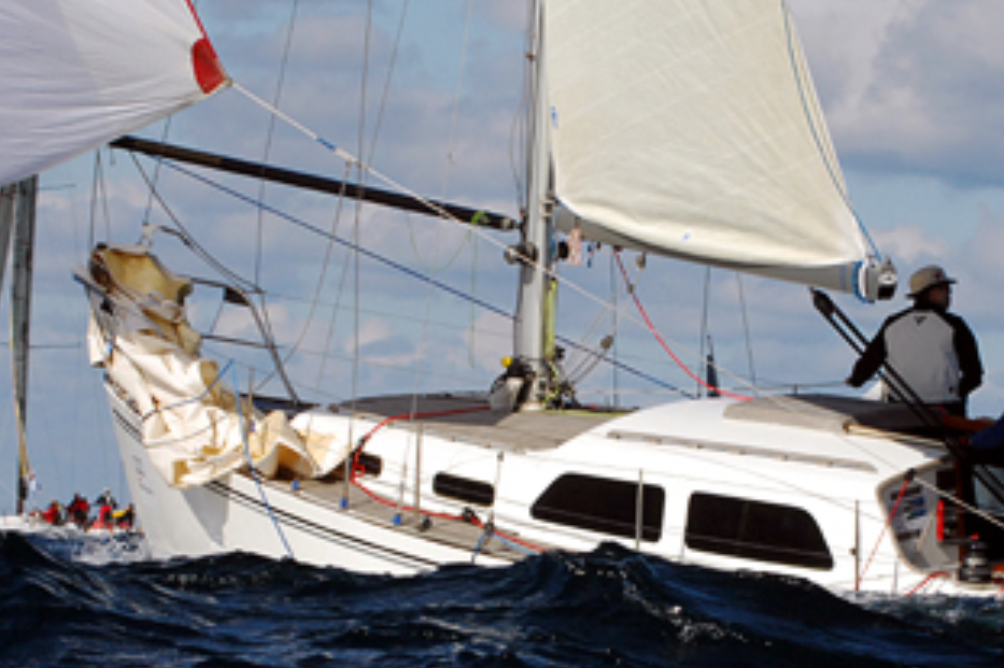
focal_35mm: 295
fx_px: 8223
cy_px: 550
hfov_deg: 7.0
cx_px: 636
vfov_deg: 4.7
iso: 400
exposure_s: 1/1000
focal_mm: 102
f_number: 7.6
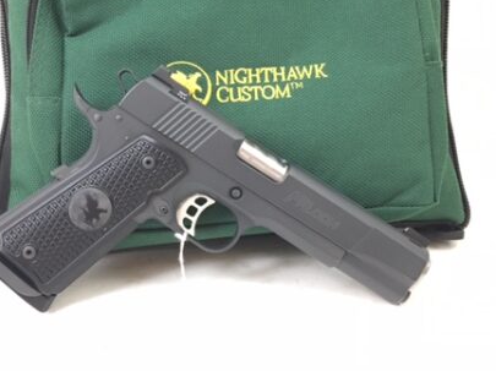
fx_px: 616
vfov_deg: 33.3
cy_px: 131
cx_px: 201
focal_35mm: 43
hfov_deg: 43.7
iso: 125
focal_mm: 4.15
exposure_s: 1/30
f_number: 2.2
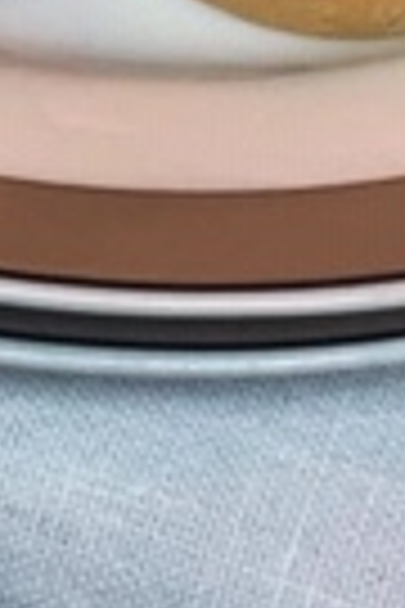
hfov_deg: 5.4
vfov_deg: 7.6
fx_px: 4320
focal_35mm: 256
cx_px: 99
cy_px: -716
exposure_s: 1/20
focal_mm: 6
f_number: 2.4
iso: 160
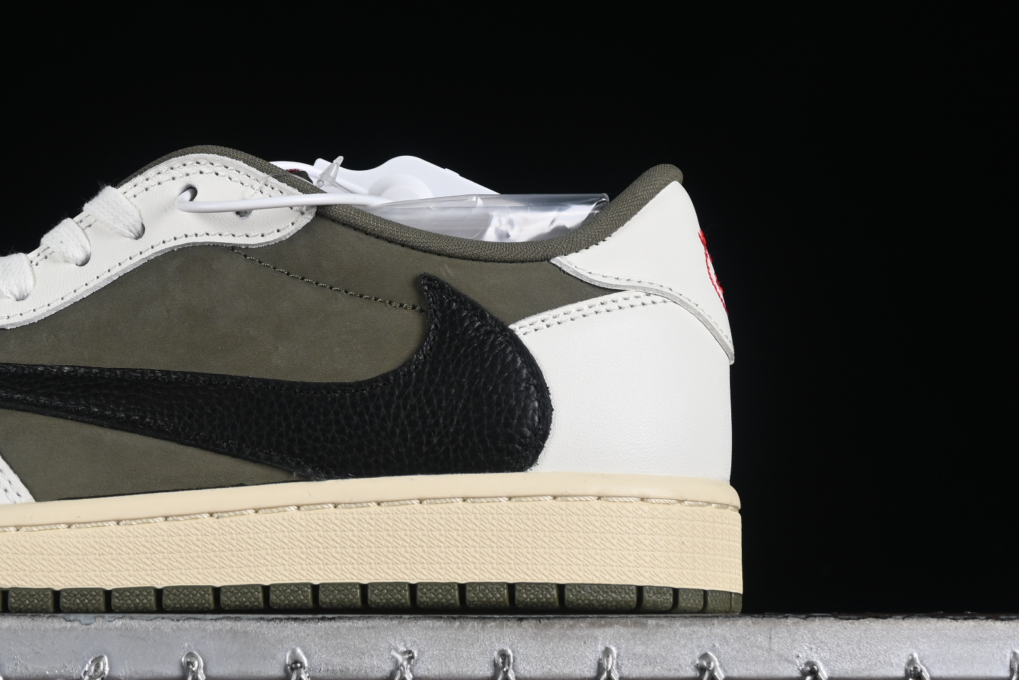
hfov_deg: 15.1
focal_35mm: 134
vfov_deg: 10.2
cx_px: 111
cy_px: 241
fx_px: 3793
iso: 160
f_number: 8
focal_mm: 50
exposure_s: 1/80
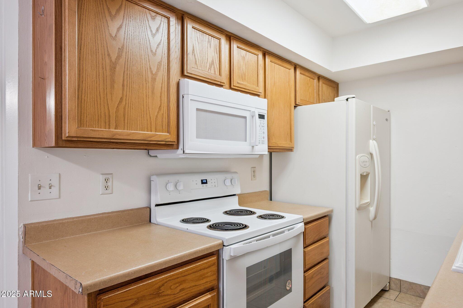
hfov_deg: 78.6
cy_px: 154
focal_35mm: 22
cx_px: 232
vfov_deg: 57.2
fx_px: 283
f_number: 8
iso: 320
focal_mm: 22
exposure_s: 1/8
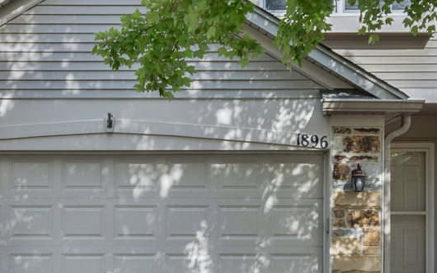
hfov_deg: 30.9
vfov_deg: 19.9
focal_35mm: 65
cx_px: 102
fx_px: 774
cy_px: 75
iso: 250
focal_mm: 14
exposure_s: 1/320
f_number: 8
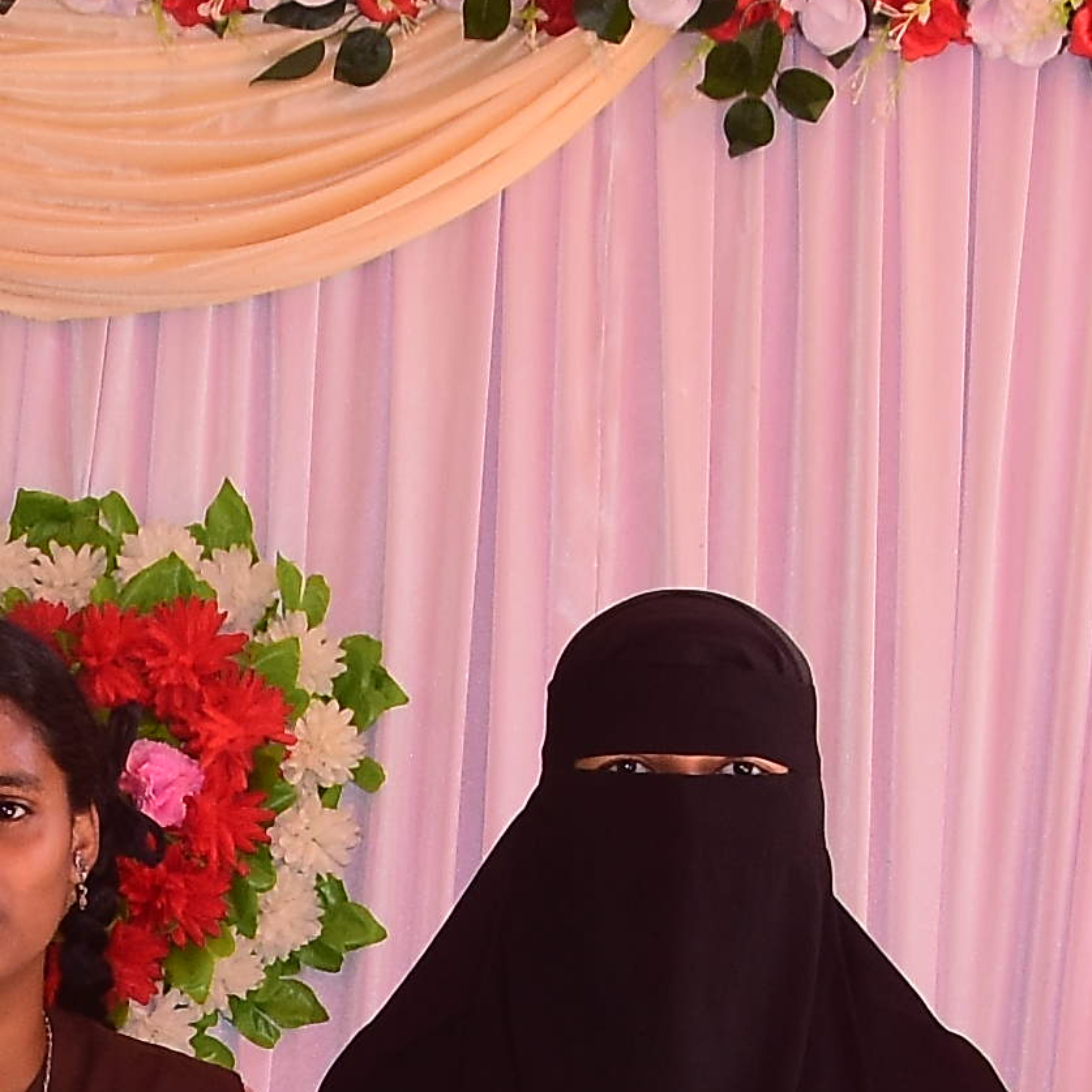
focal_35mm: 256
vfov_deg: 6.7
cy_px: 1996
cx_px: 240
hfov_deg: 6.8
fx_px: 9137
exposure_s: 1/125
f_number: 6.3
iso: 320
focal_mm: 28
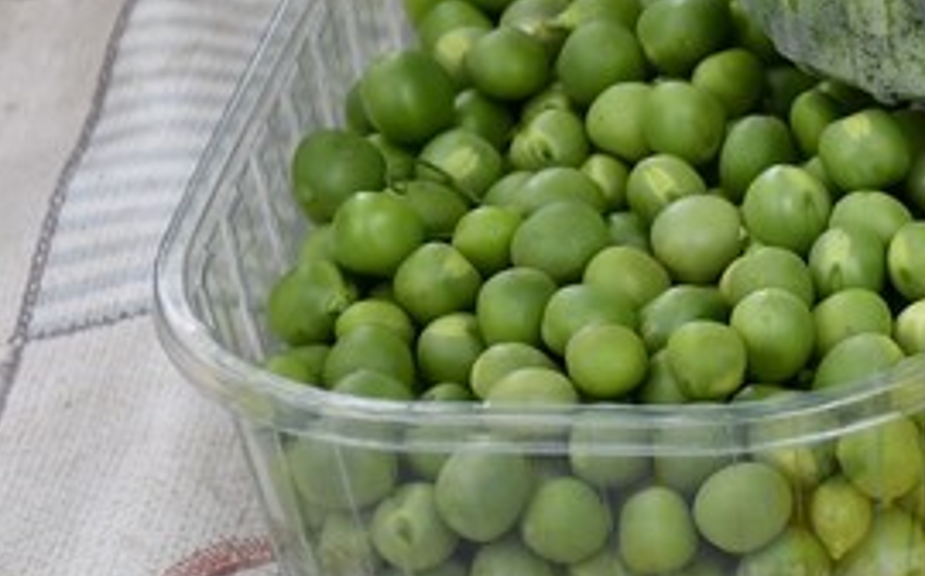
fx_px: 6143
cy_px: 276
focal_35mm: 244
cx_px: 1531
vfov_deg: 5.4
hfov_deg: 8.4
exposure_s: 1/250
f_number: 4.5
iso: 720
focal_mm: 42
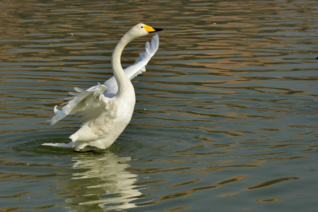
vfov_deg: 8.6
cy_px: 106
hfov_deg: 12.8
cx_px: 159
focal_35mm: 160
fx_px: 1413
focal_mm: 160
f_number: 5.6
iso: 200
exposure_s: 1/1000
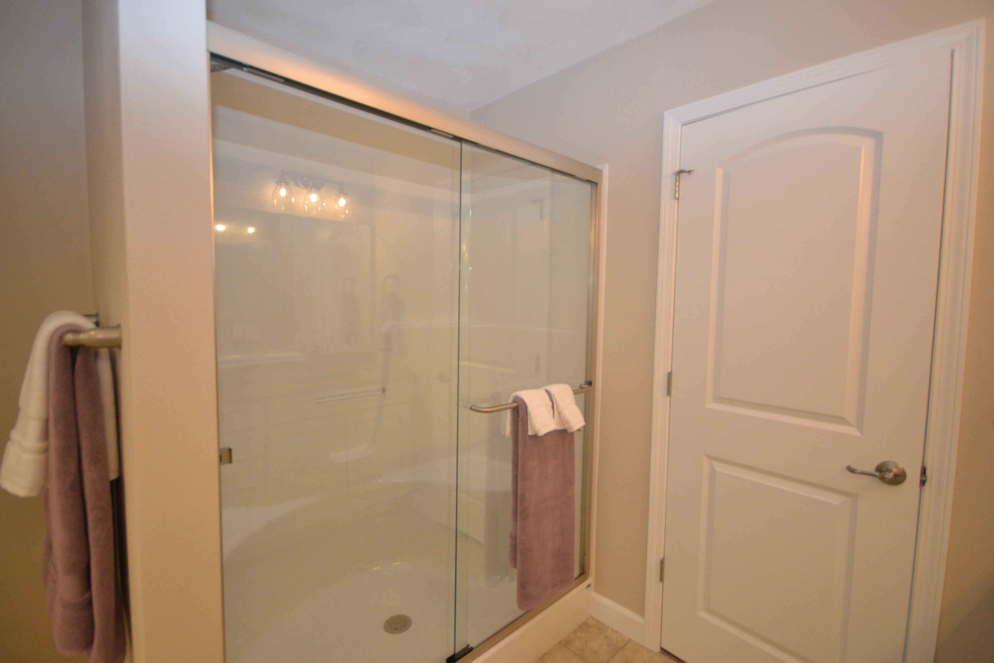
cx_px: 497
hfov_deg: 95.0
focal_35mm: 16
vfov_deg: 72.1
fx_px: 456
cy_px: 332
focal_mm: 11
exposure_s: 1/60
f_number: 4.2
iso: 1400
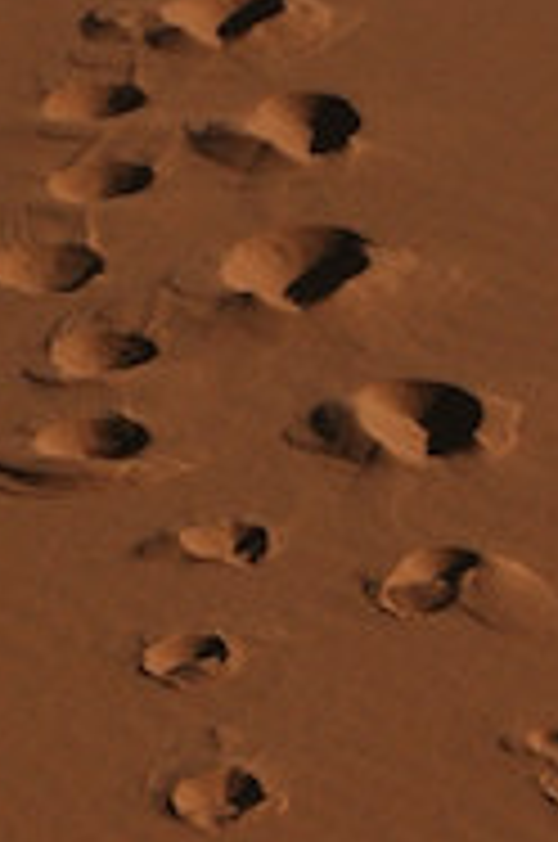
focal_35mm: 255
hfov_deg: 5.4
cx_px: -52
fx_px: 5944
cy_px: 419
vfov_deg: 8.1
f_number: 7.1
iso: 200
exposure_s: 1/1000
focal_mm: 31
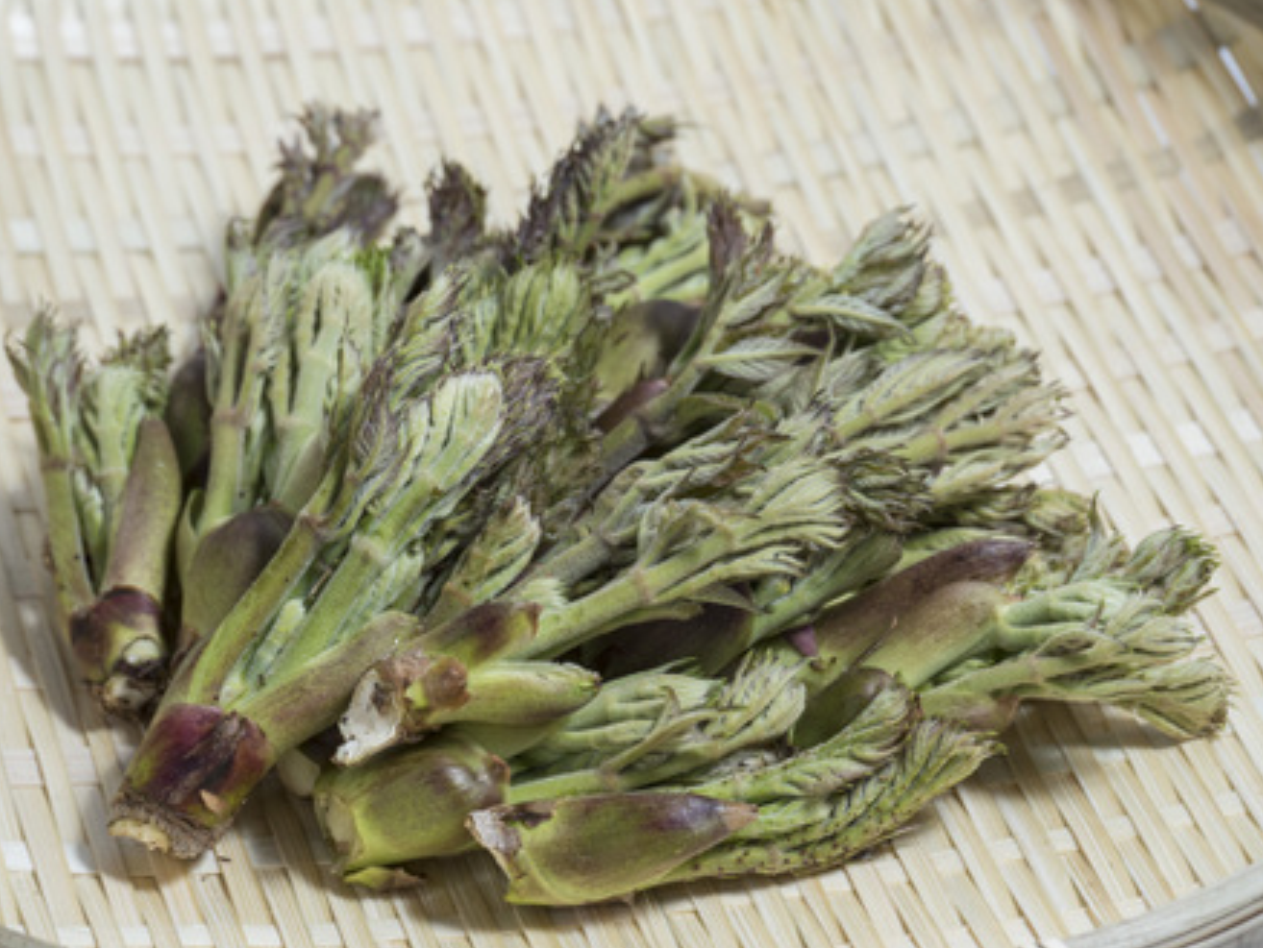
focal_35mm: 149
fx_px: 5439
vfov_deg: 10.0
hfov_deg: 13.2
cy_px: 501
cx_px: 603
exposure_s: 1/100
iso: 100
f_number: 5.5
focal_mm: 68
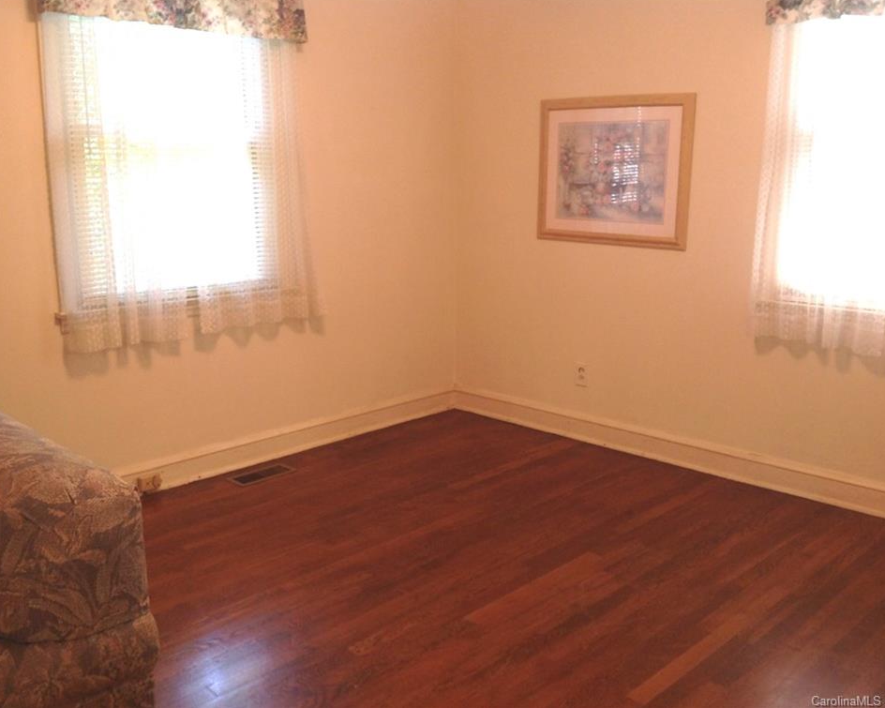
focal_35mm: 37
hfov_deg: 49.1
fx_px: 969
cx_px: 439
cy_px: 352
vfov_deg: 40.1
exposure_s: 1/15
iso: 64
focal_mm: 4.28
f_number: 2.4
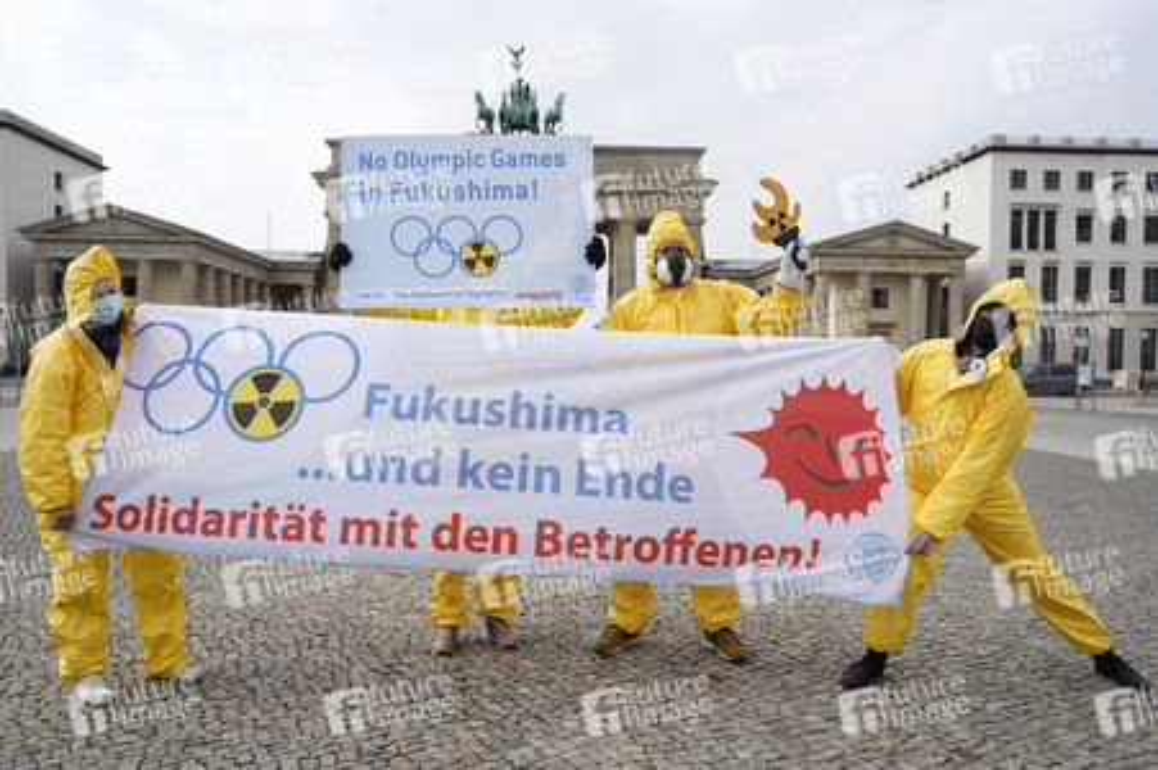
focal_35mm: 29
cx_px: 579
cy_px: 385
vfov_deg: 44.9
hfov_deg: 63.7
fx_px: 932
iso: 640
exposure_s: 1/1600
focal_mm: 29
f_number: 7.1
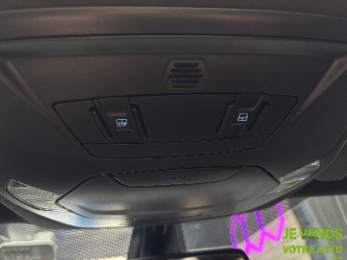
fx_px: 261
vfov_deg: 53.1
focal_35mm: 26
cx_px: 174
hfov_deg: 67.3
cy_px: 130
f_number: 1.6
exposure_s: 1/33
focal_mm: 5.96
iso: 500
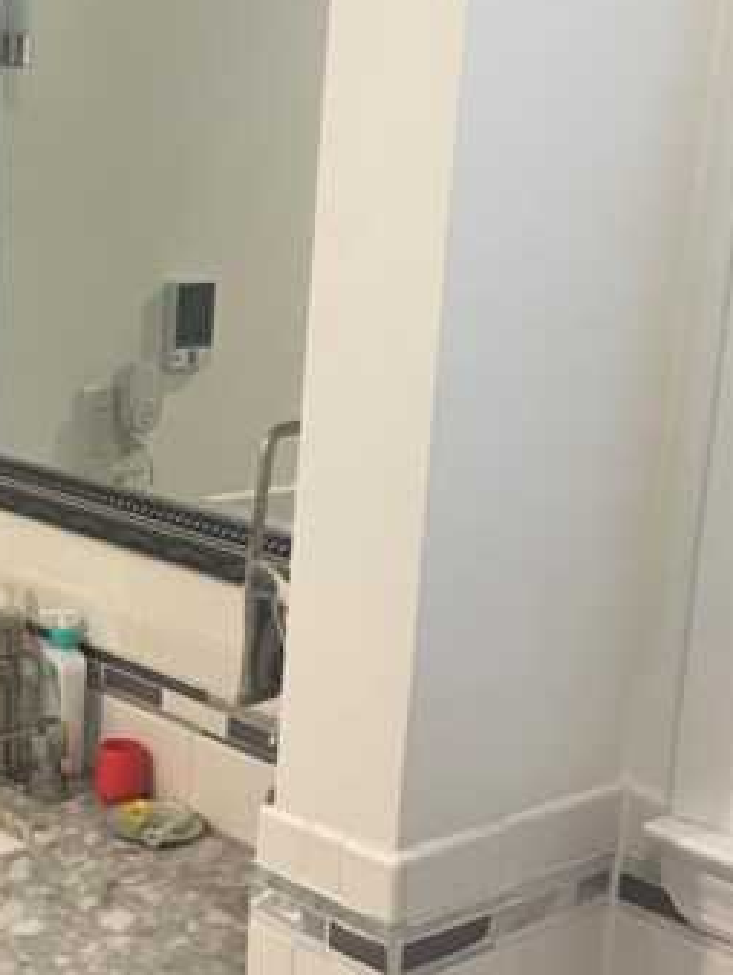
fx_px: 1664
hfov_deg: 23.3
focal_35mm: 59
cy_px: 583
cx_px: -78
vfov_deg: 32.6
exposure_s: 1/60
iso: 160
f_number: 1.6
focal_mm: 4.2
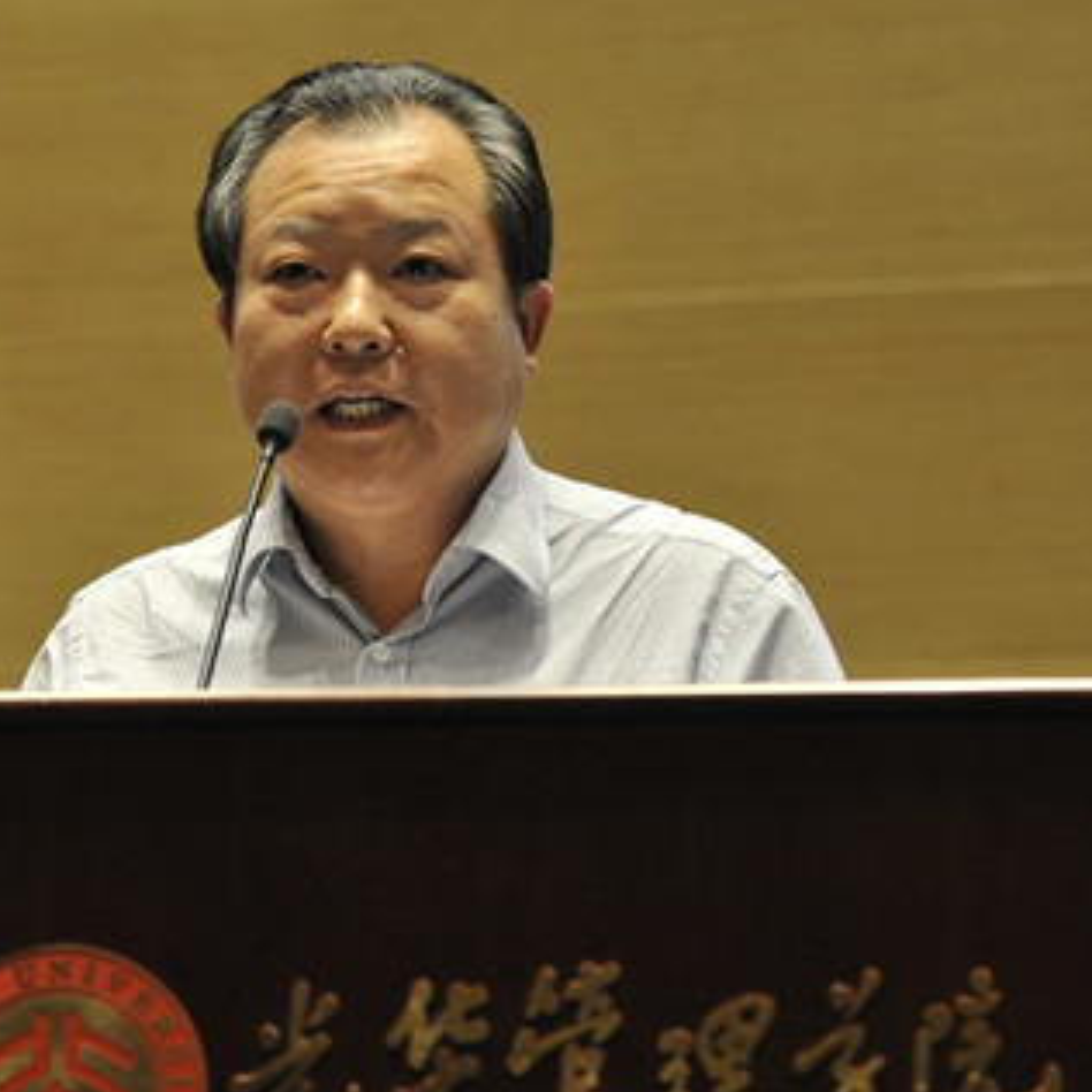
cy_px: 546
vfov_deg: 10.5
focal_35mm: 166
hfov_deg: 10.5
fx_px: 5925
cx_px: 543
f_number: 4.5
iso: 1600
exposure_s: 1/125
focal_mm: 95
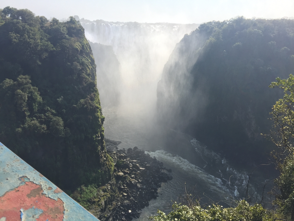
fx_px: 246
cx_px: 147
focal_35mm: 29
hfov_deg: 61.7
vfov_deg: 48.2
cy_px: 110
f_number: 2.2
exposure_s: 1/1163
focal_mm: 4.15
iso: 32
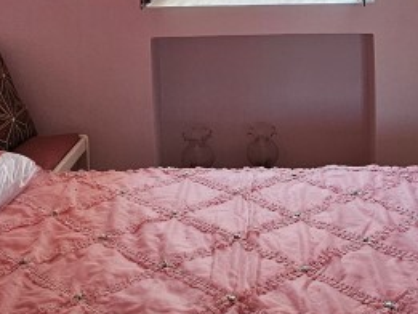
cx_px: 269
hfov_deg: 37.2
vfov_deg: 26.0
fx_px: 616
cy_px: -45
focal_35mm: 51
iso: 64
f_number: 2.2
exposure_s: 1/50
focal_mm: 2.2
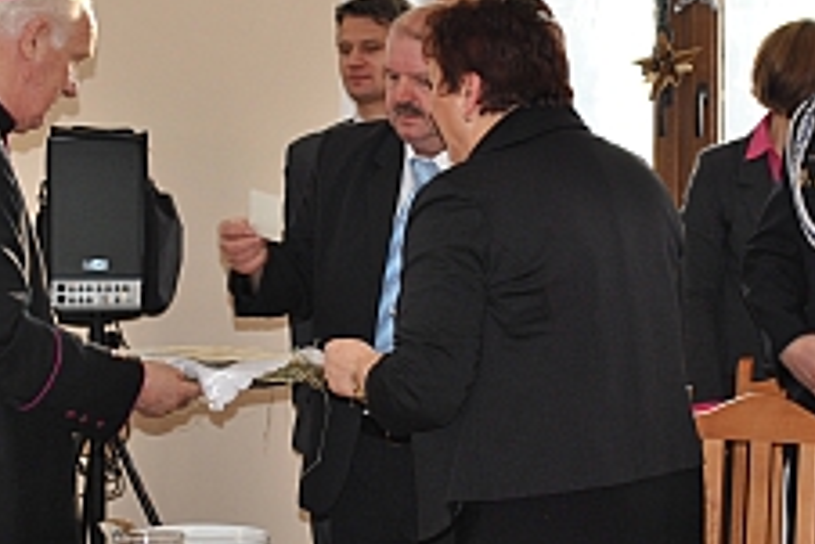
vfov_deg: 9.8
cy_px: 175
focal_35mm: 140
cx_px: 371
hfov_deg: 14.6
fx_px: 3171
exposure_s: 1/60
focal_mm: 44
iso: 200
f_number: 5.3
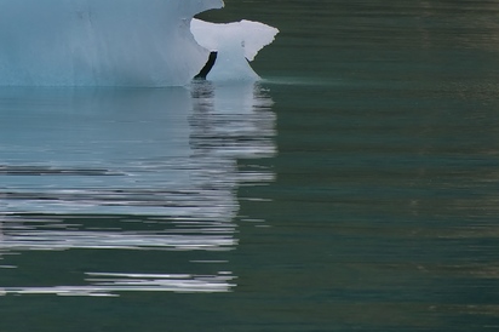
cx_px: 51
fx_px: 12922
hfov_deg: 2.2
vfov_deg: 1.5
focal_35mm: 933
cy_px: 6
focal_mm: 300
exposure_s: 1/640
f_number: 5.6
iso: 160
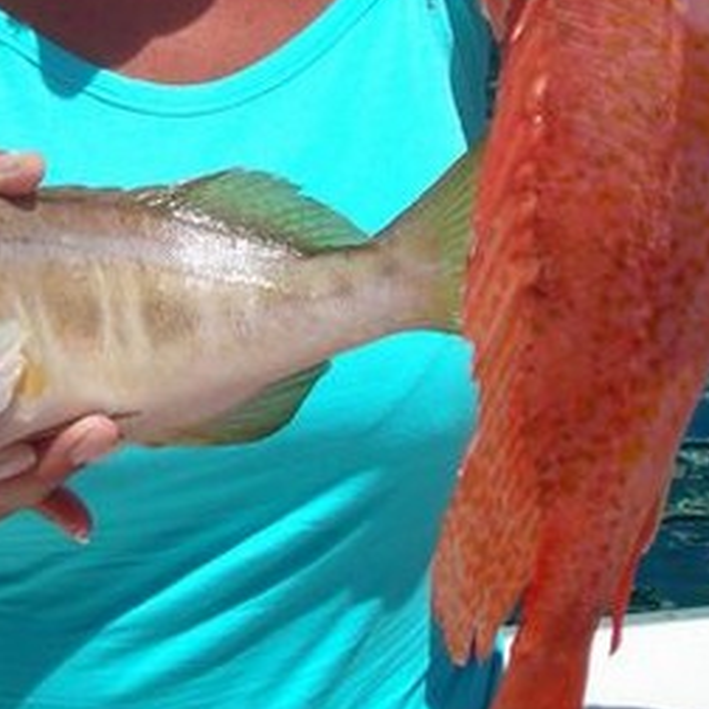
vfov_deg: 19.6
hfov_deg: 20.6
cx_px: 234
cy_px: -101
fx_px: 1946
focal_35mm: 84
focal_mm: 6.3
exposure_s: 1/244
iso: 50
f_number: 6.4
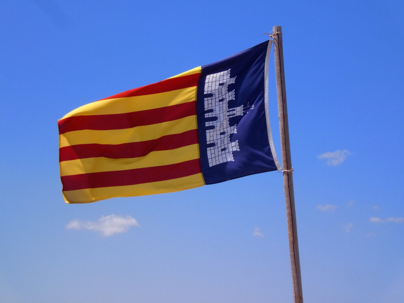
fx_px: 1074
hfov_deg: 21.3
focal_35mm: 92
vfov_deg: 16.1
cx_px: 202
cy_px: 152
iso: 64
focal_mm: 16.5
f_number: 9.6
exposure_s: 1/200
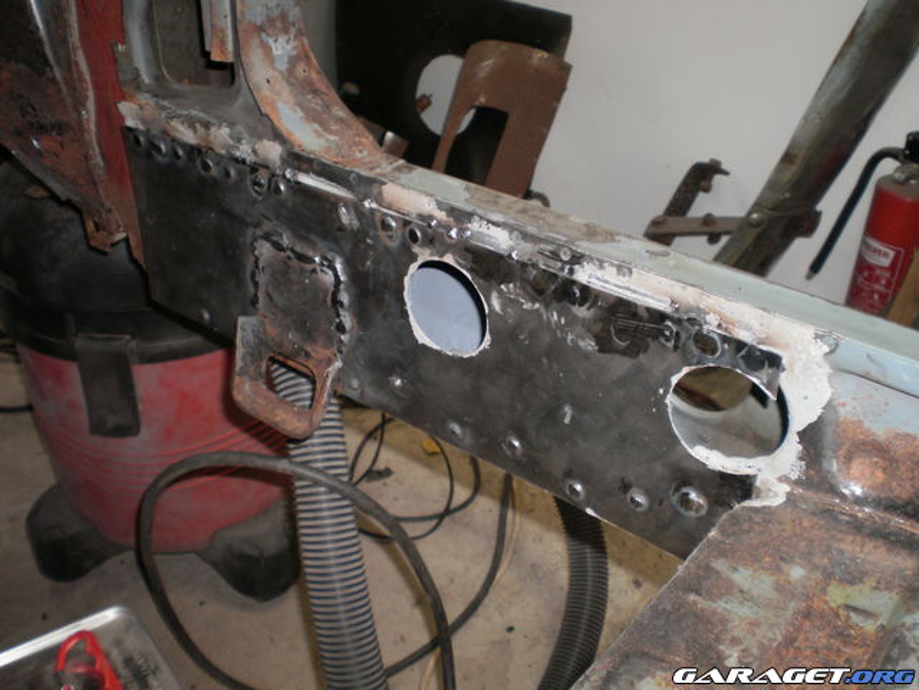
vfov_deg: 39.7
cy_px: 345
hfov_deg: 51.4
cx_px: 460
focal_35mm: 36
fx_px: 956
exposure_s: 1/30
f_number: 3.1
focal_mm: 6.3
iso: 125
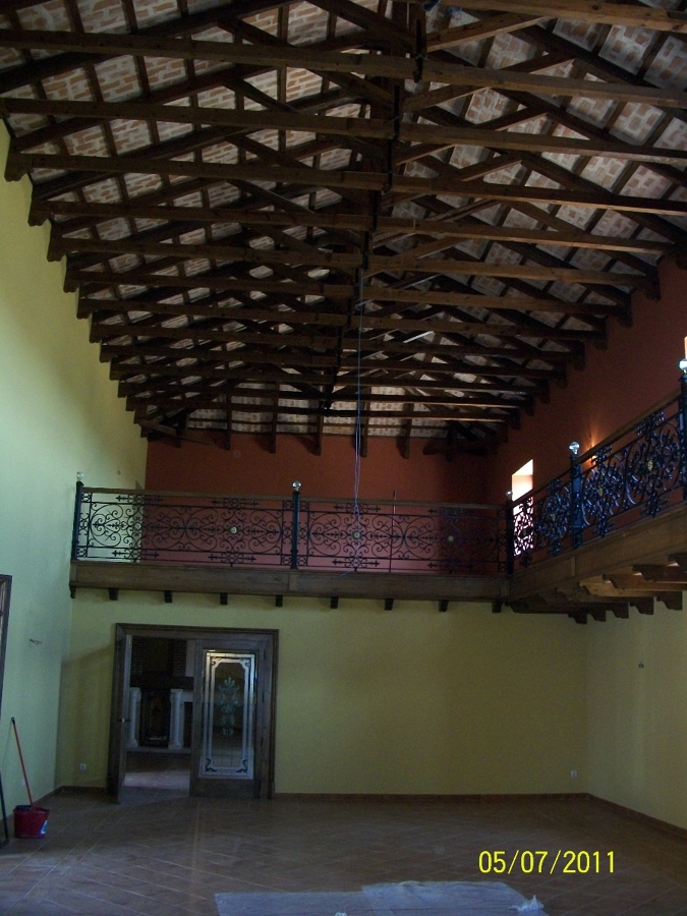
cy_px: 458
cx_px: 344
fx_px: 926
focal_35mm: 35
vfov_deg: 52.6
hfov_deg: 40.7
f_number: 3.1
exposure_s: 1/30
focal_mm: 6.3
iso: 320
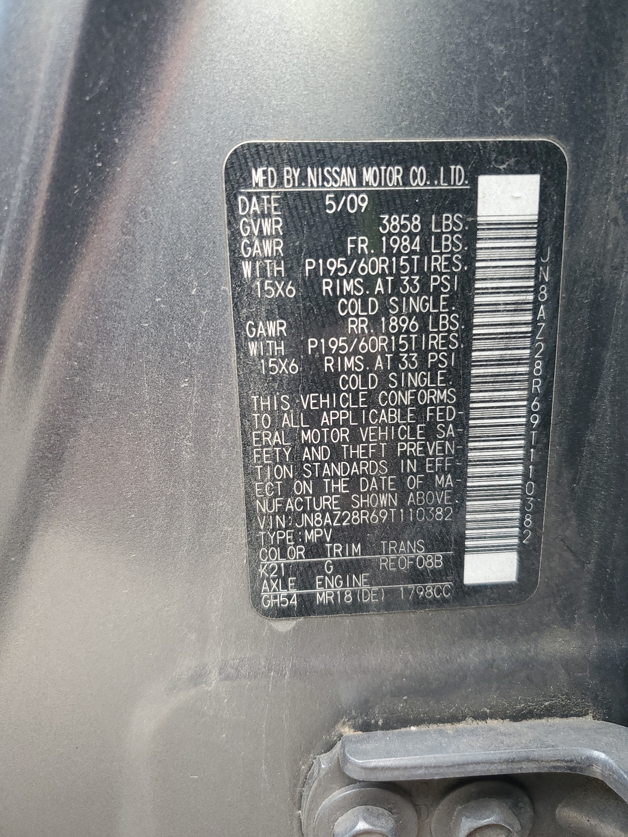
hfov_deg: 53.1
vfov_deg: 67.3
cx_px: 314
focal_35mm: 26
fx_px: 629
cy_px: 418
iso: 57
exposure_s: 1/60.2
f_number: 1.5
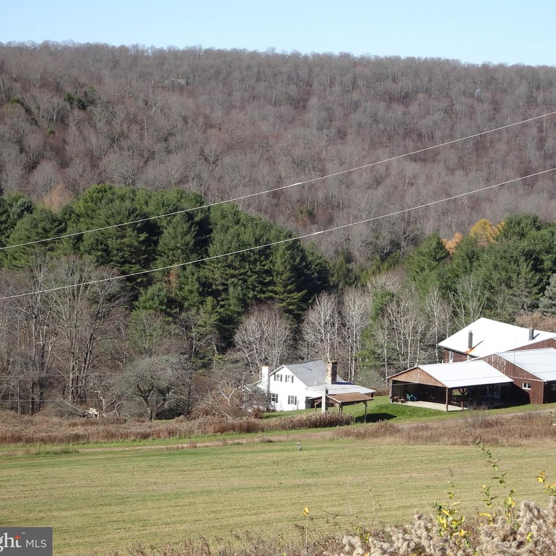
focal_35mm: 119
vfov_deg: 14.7
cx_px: 335
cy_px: 276
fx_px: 2162
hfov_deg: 14.6
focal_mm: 17.01
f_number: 5
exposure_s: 1/250
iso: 80
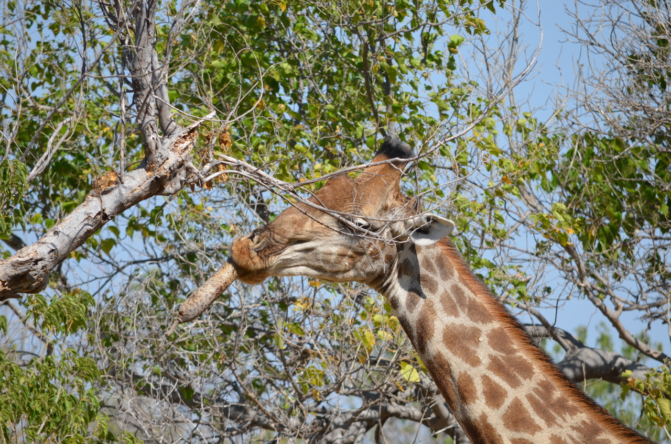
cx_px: 336
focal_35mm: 450
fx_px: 8371
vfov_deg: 3.0
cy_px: 222
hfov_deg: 4.6
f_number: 6.3
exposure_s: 1/640
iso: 200
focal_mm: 300
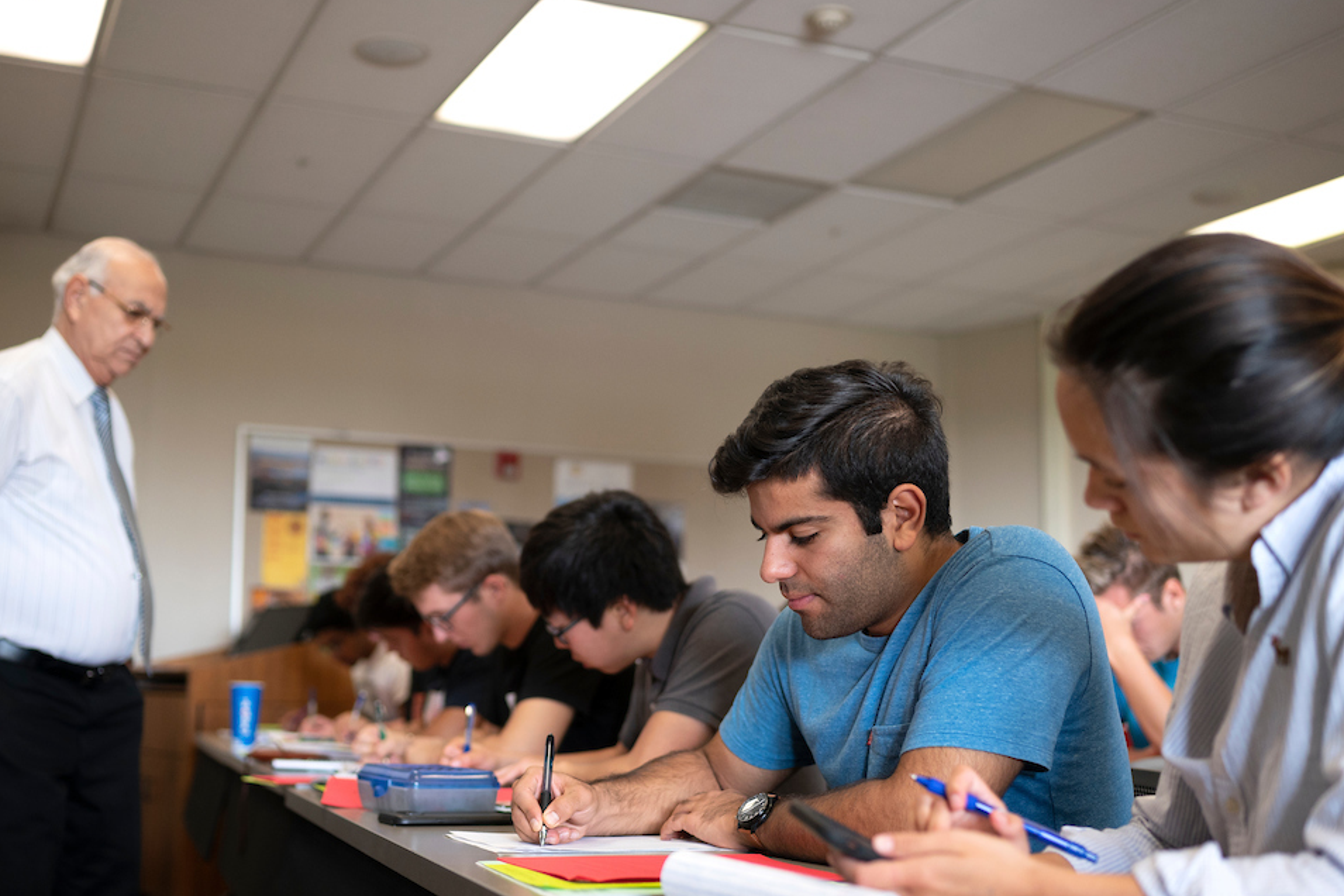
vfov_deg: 30.4
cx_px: 578
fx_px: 1643
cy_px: 530
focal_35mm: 44
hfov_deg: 44.4
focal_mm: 35
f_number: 2
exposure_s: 1/320
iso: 800
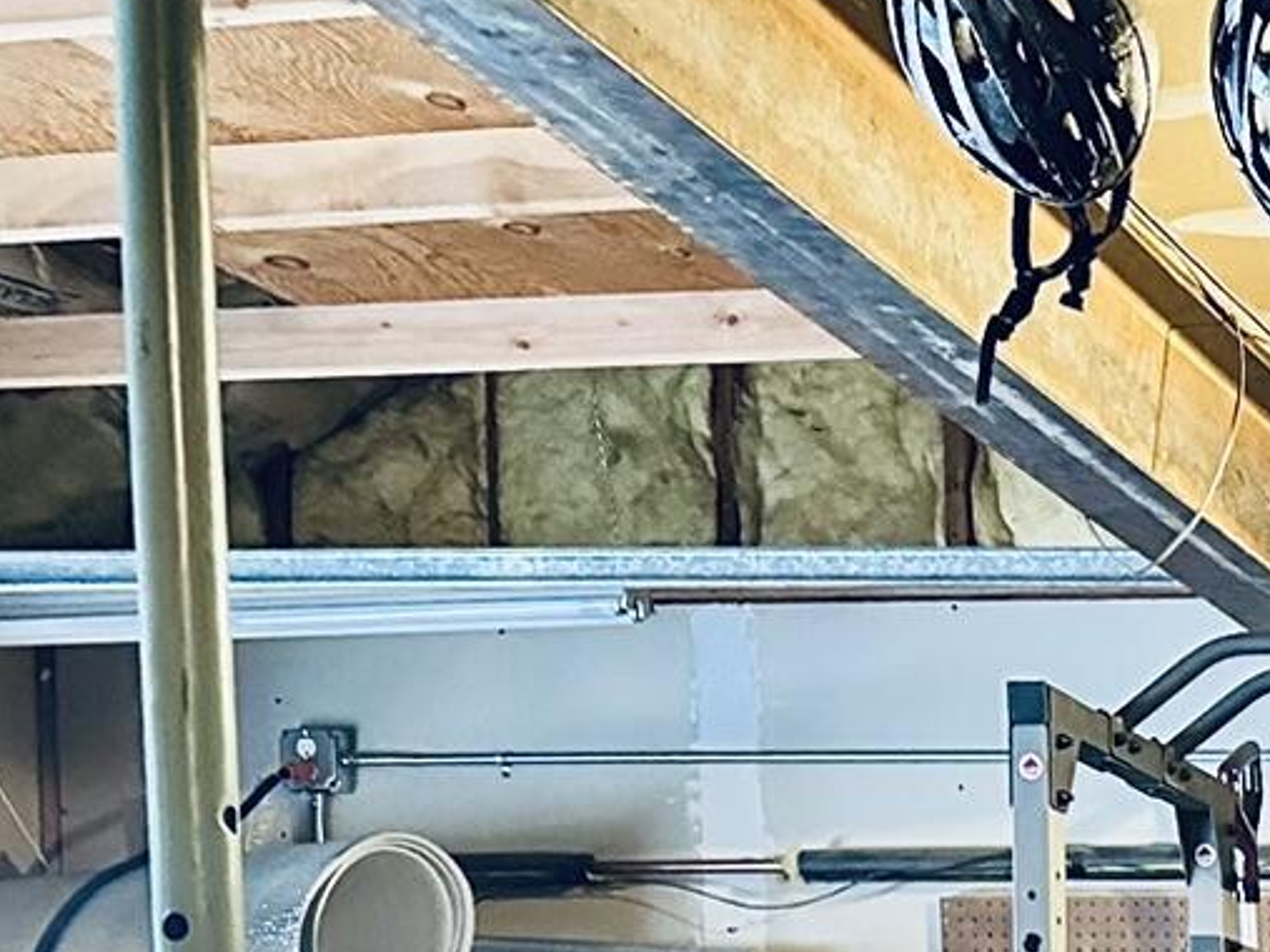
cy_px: 1726
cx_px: 1916
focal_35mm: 97
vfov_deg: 13.6
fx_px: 3558
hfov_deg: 18.0
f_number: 1.78
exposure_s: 1/40
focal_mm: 6.86
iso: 800
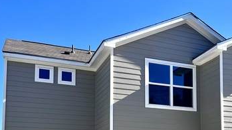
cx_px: 161
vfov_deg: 21.9
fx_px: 320
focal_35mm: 52
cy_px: 140
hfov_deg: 39.2
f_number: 1.5
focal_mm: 5.7
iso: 50
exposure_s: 1/3704
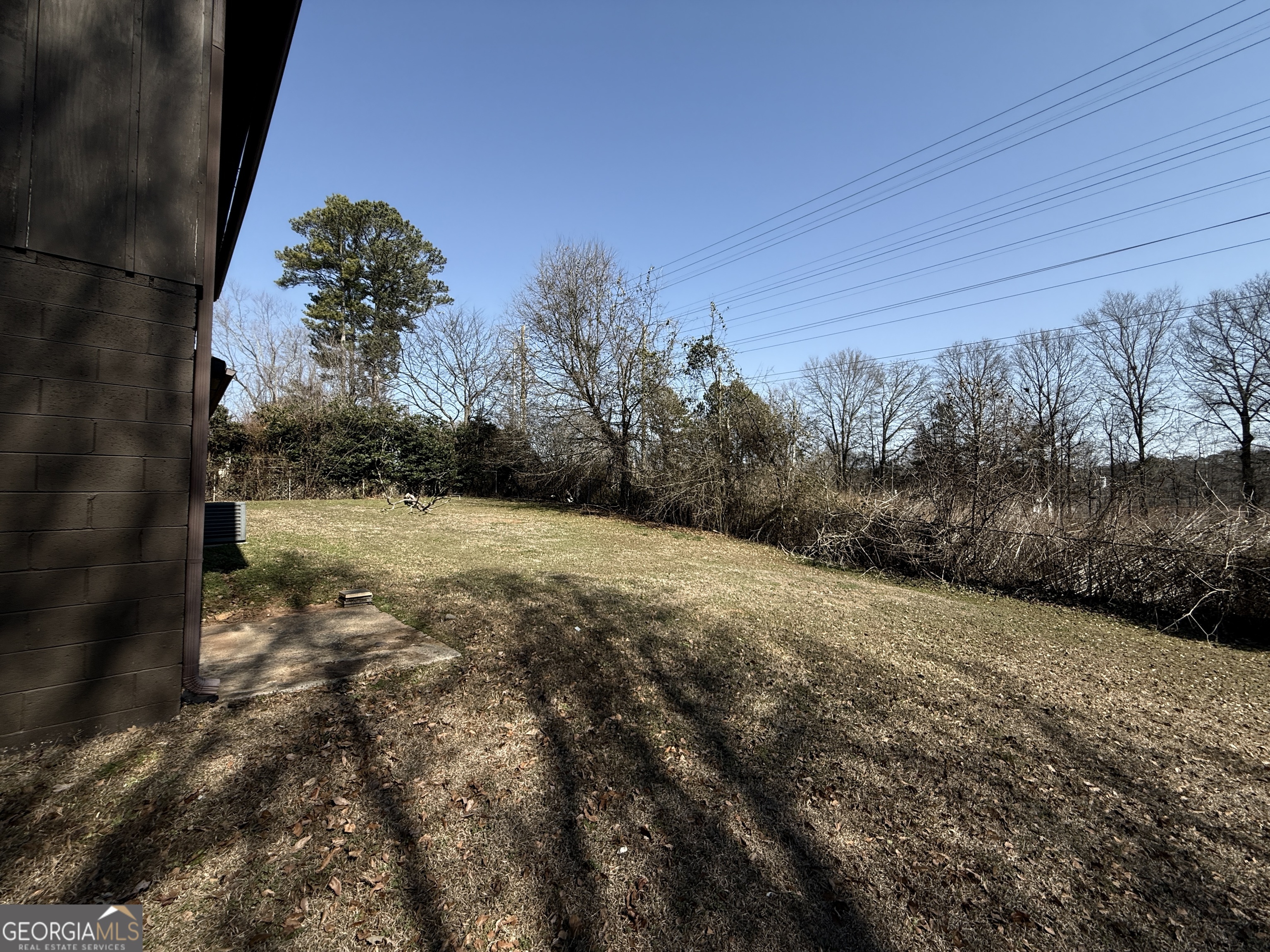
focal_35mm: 14
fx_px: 514
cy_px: 476
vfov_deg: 85.7
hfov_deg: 102.1
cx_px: 635
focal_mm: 2.22
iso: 50
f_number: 2.2
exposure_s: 1/1312
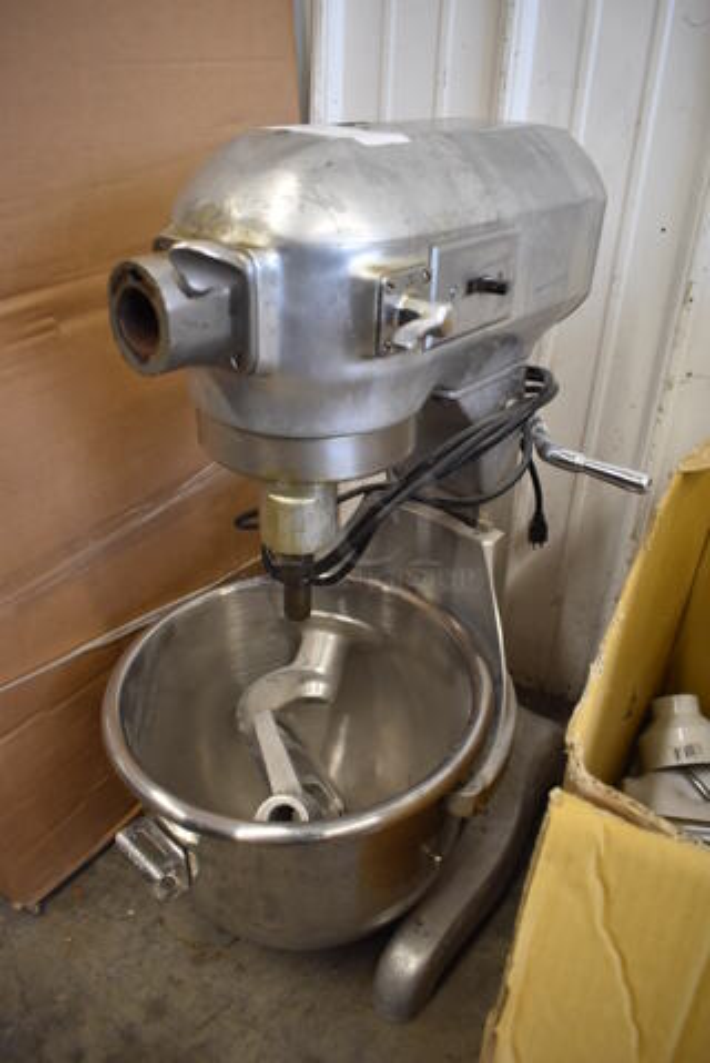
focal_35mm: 27
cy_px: 532
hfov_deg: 48.0
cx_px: 355
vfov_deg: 67.4
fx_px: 798
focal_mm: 18
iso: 1000
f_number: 3.5
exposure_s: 1/125
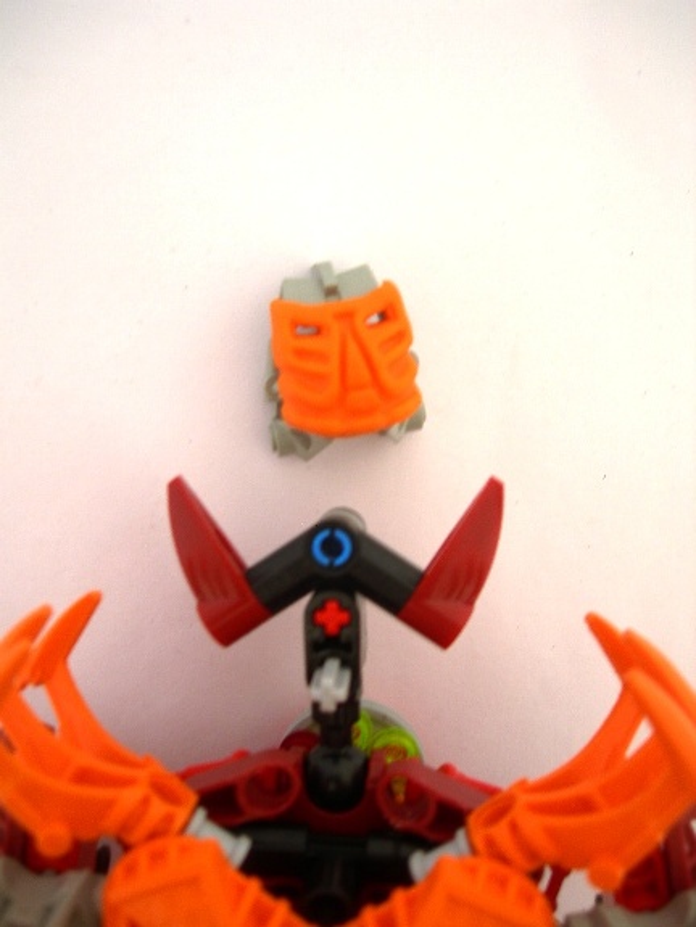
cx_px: 348
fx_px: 1019
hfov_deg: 37.7
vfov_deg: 49.0
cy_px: 464
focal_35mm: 38
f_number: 2.8
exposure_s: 1/16.4
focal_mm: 7.8
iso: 50
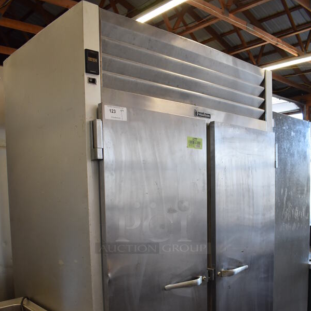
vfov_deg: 45.8
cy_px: 227
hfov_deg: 47.2
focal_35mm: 35
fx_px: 356
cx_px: 153
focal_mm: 18
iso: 1000
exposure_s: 1/125
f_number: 3.5
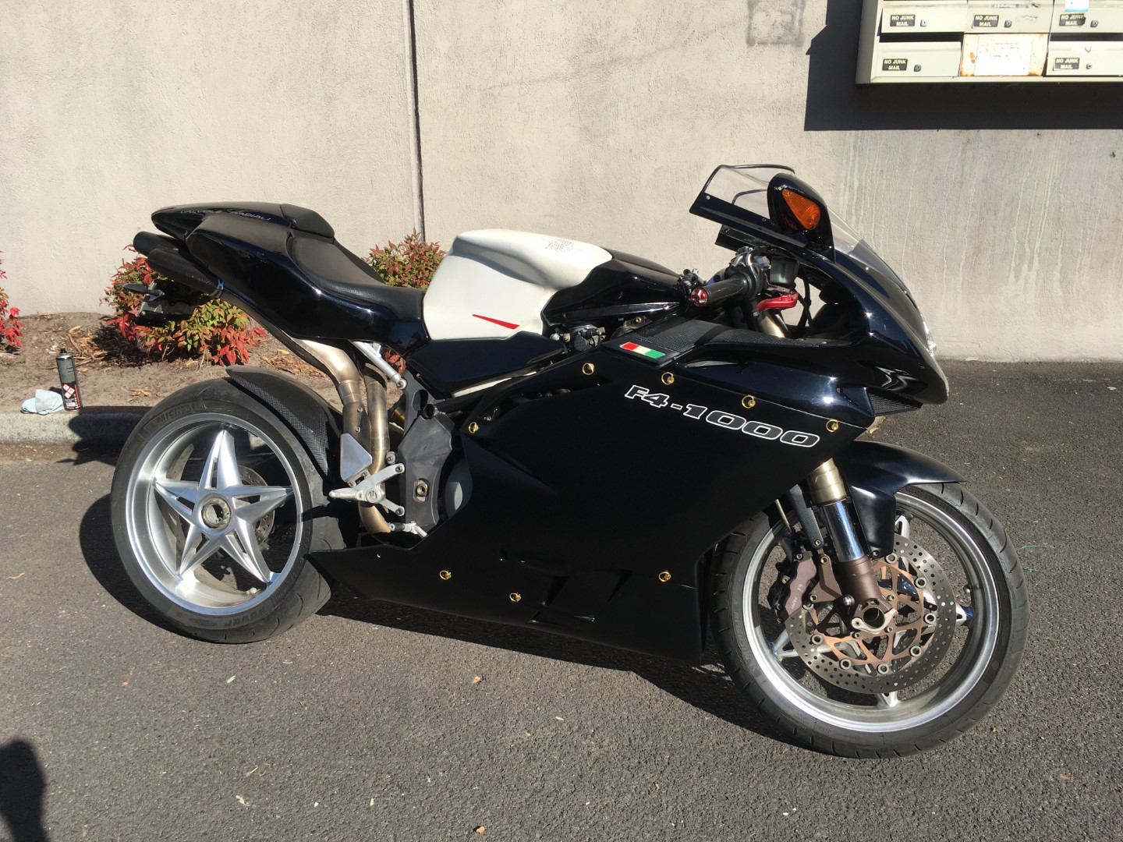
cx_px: 562
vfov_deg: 48.2
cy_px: 421
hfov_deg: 61.7
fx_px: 941
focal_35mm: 29
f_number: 2.2
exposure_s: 1/1304
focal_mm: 4.15
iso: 25
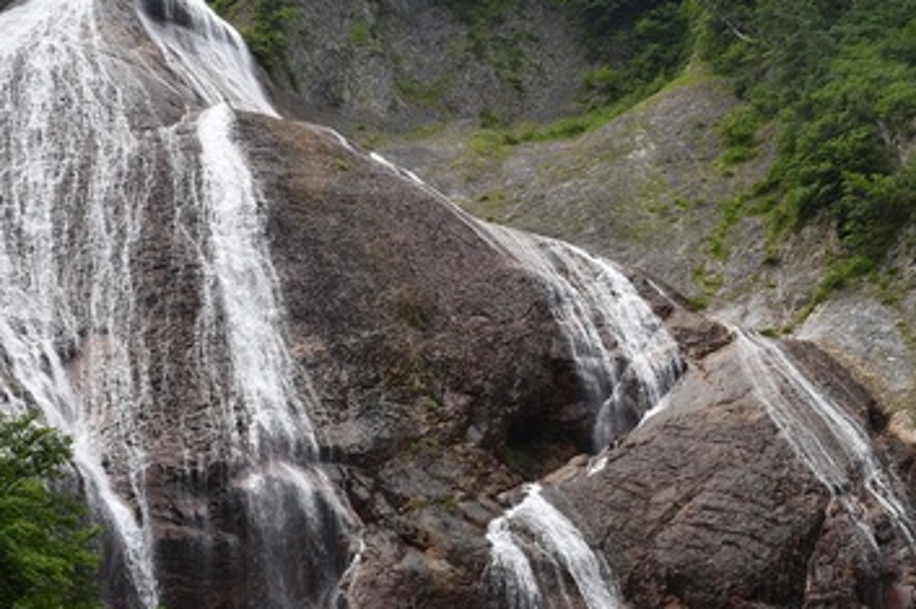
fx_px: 1313
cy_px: 272
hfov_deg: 38.3
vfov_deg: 26.1
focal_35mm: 52
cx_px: 371
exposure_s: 1/40
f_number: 13
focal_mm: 27
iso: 100
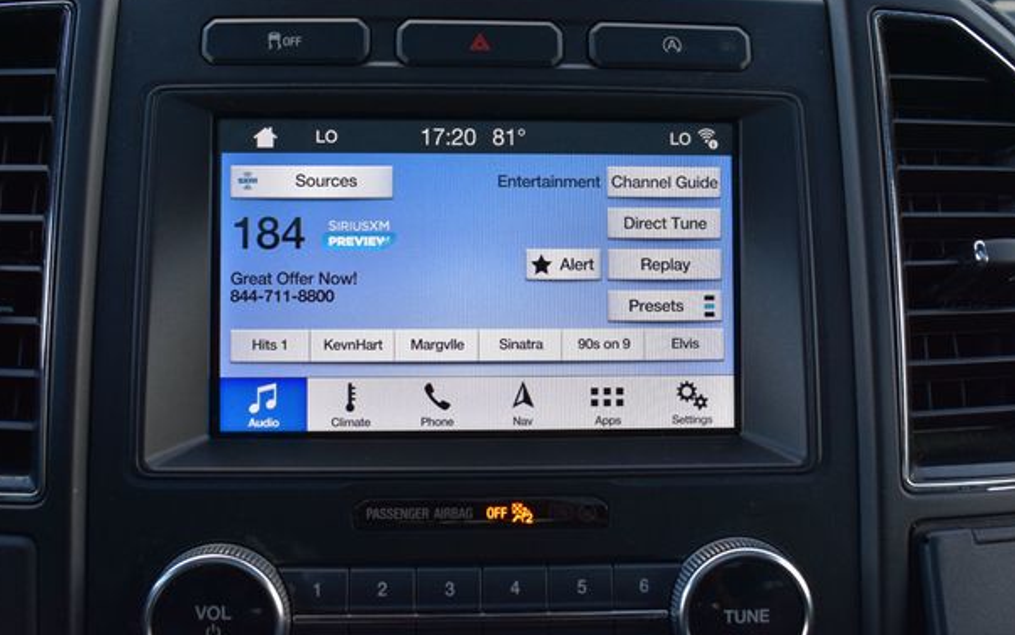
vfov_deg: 31.6
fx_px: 1122
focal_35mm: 41
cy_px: 293
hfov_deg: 48.7
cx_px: 500
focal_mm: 25
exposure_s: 1/60
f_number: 8
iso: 400
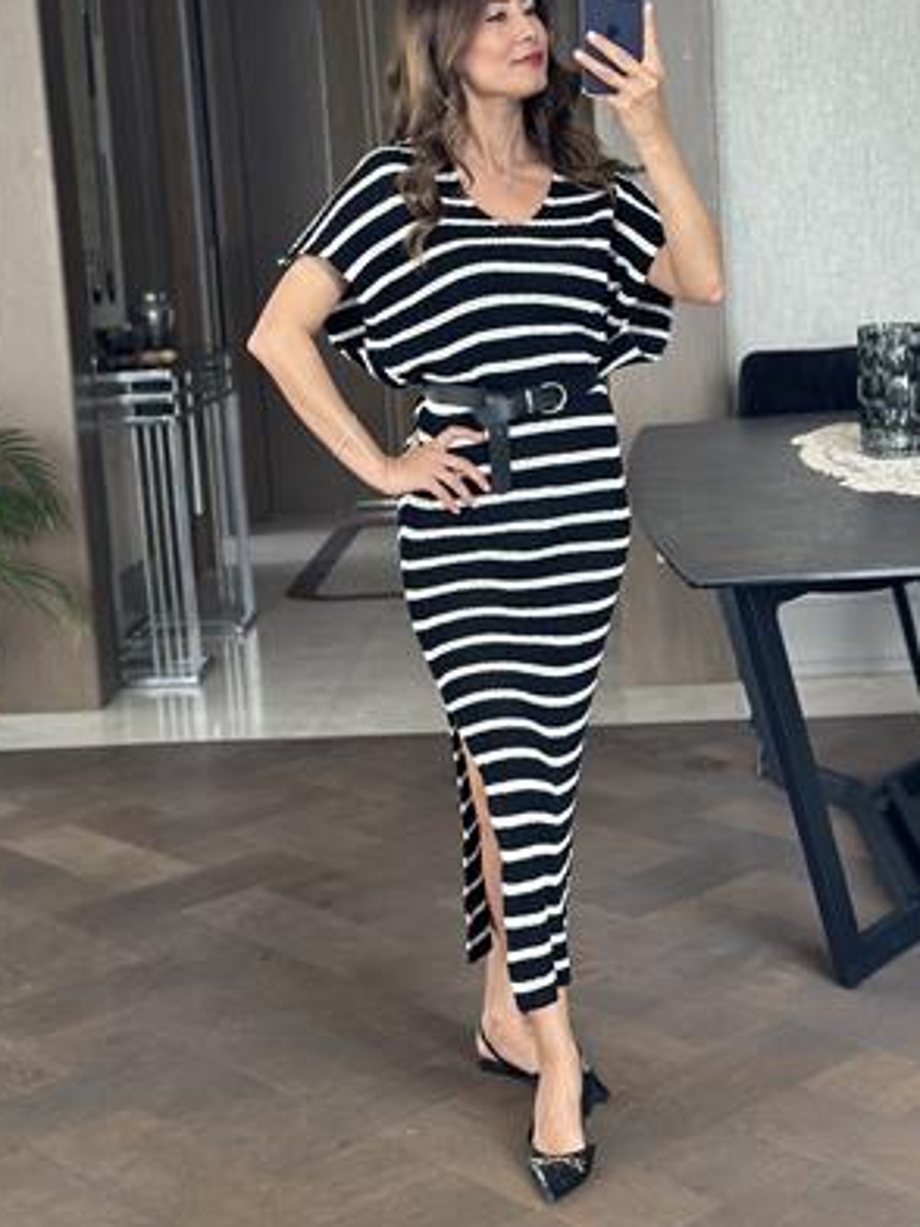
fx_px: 2197
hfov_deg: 23.6
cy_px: 526
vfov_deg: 31.2
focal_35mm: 62
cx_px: 501
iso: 125
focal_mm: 6.86
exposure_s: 1/89
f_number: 1.78
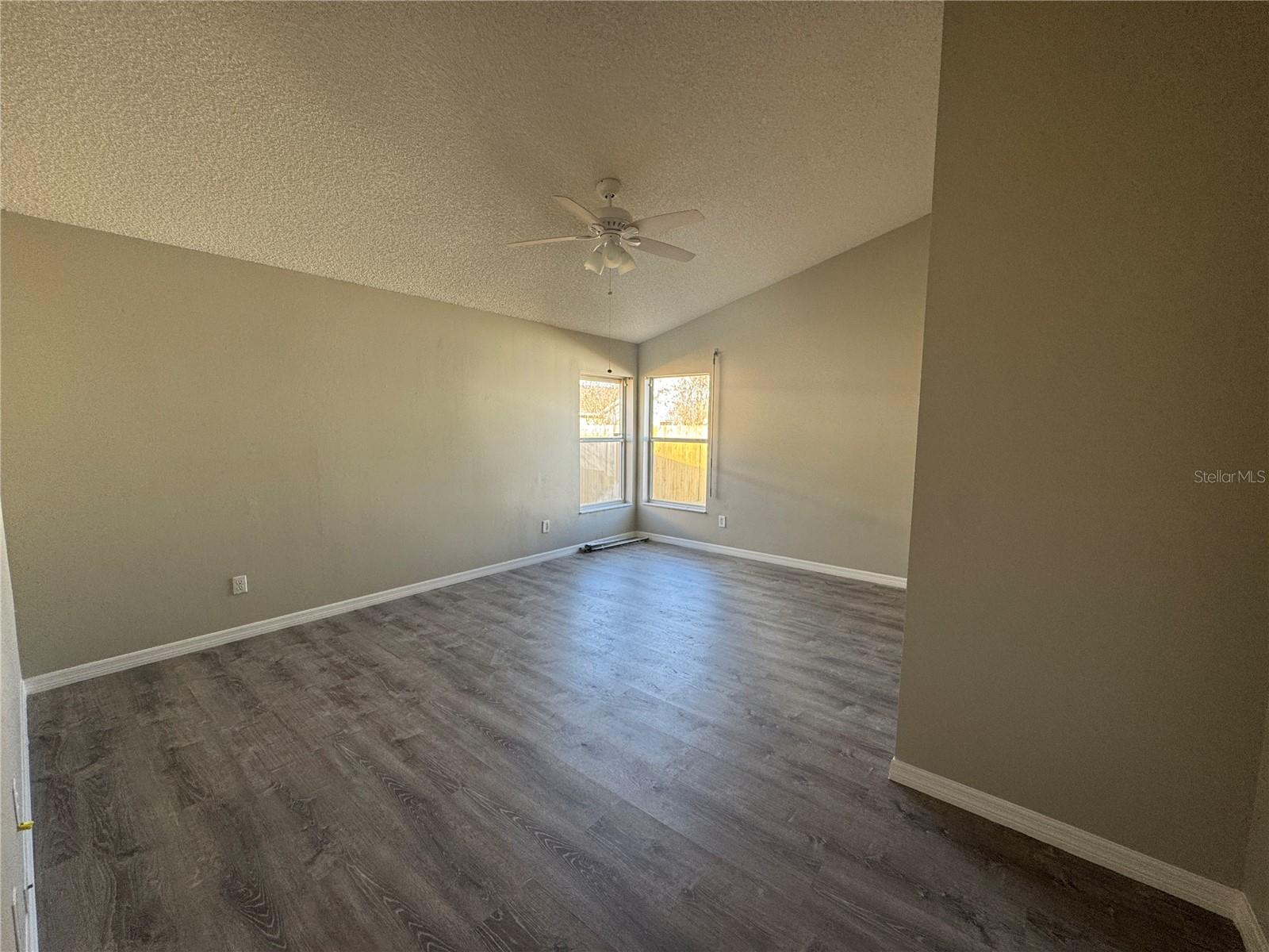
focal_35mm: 14
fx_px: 513
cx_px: 634
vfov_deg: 85.7
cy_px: 476
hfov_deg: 102.1
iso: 100
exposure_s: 1/99
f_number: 2.2
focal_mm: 2.22
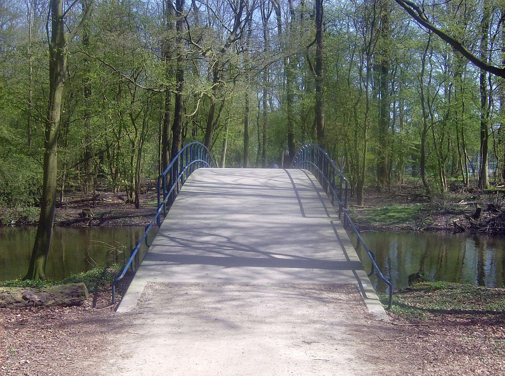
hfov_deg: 34.4
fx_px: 815
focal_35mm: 56
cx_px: 252
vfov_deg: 26.0
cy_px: 188
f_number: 5.6
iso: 100
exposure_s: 1/255
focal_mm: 9.3
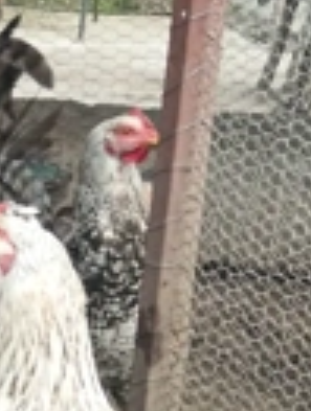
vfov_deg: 14.6
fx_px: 1597
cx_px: -148
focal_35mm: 134
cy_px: 292
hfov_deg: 10.7
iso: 100
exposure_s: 1/120
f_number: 1.9
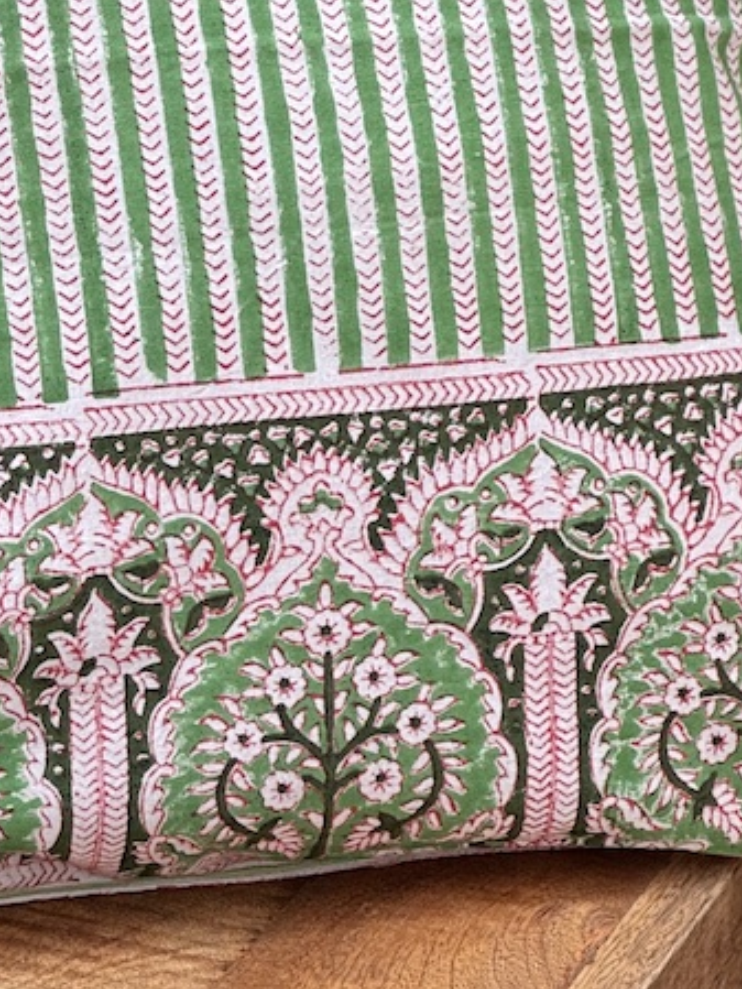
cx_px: 28
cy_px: 40
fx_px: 5570
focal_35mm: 195
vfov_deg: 10.1
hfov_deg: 7.6
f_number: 2.8
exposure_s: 1/99
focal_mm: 9
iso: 64
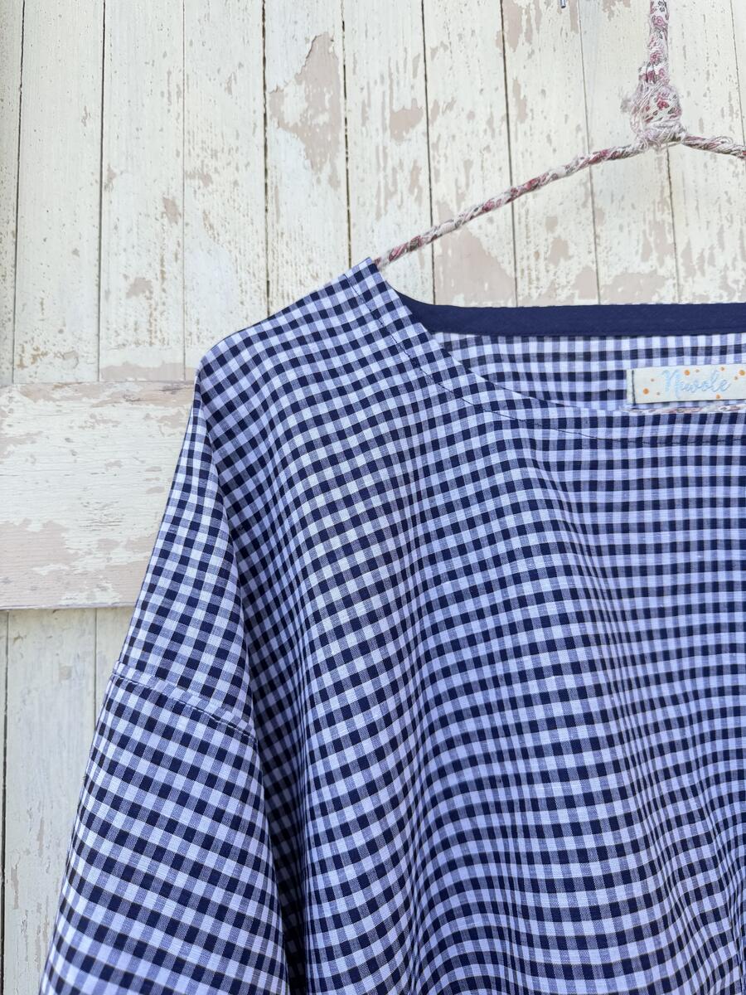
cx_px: 373
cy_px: 498
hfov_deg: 56.8
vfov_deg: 71.6
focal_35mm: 24
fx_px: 690
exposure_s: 1/250
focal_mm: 6.76
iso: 80
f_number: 1.78
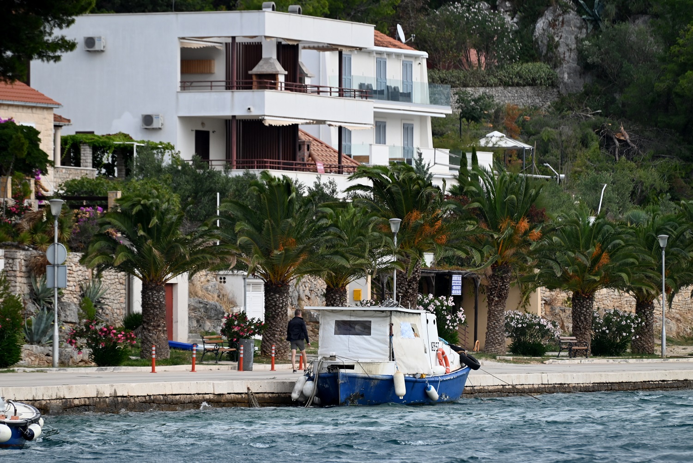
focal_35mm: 300
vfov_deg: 4.6
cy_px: 232
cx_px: 346
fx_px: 5776
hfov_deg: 6.9
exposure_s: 1/1000
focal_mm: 300
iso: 400
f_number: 5.6
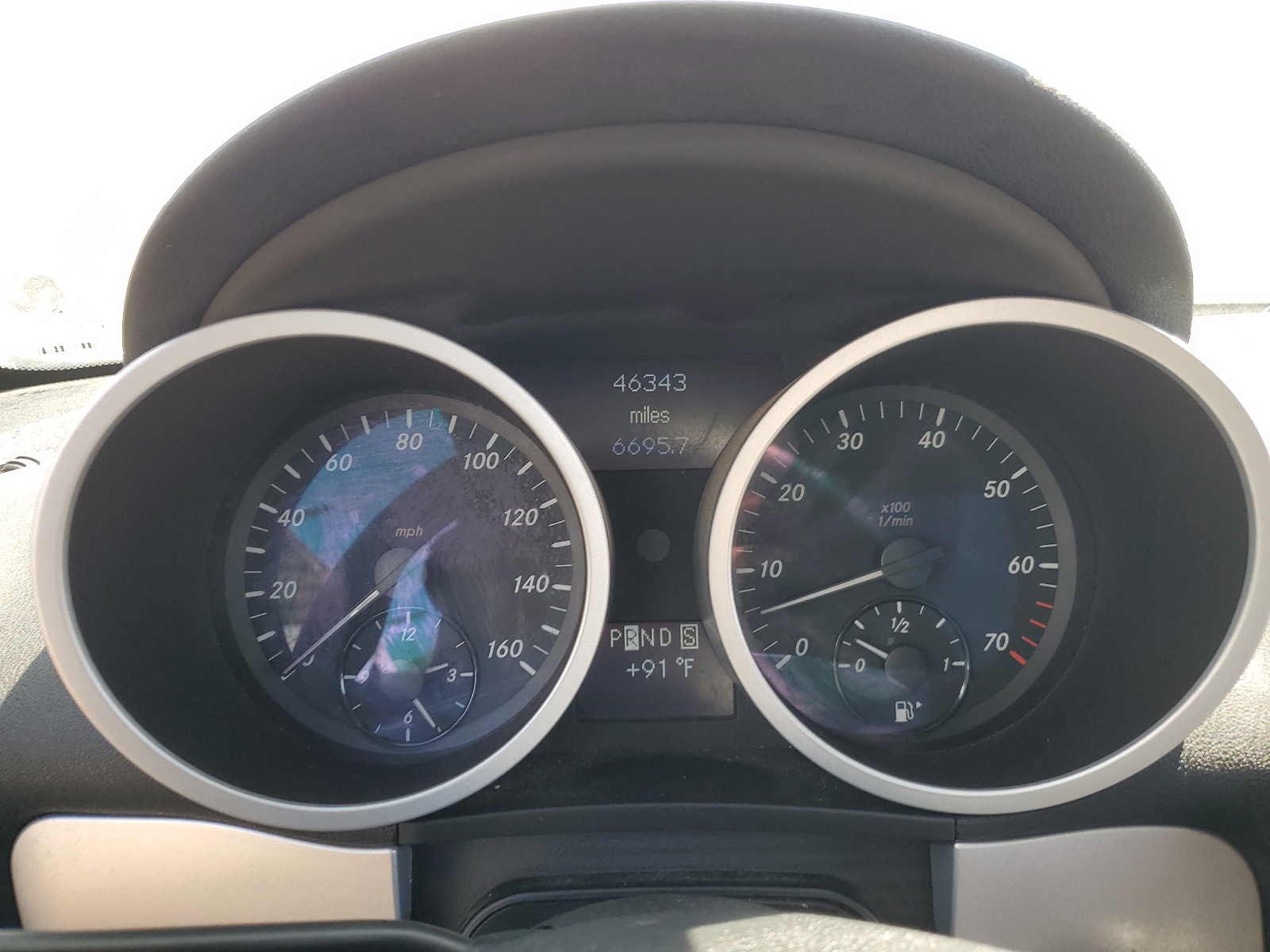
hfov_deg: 67.3
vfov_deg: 53.1
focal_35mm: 26
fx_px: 954
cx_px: 635
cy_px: 476
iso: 50
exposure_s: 1/192
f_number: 1.5
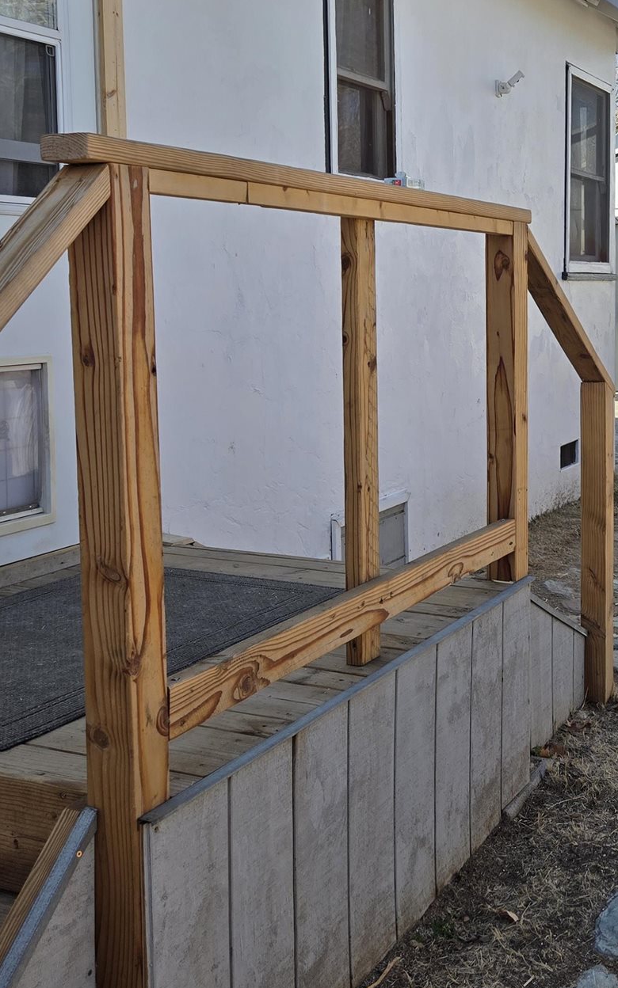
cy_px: 366
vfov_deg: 44.0
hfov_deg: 28.0
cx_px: 494
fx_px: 1213
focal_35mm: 45
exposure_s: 1/1899
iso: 25
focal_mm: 5.4
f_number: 1.8
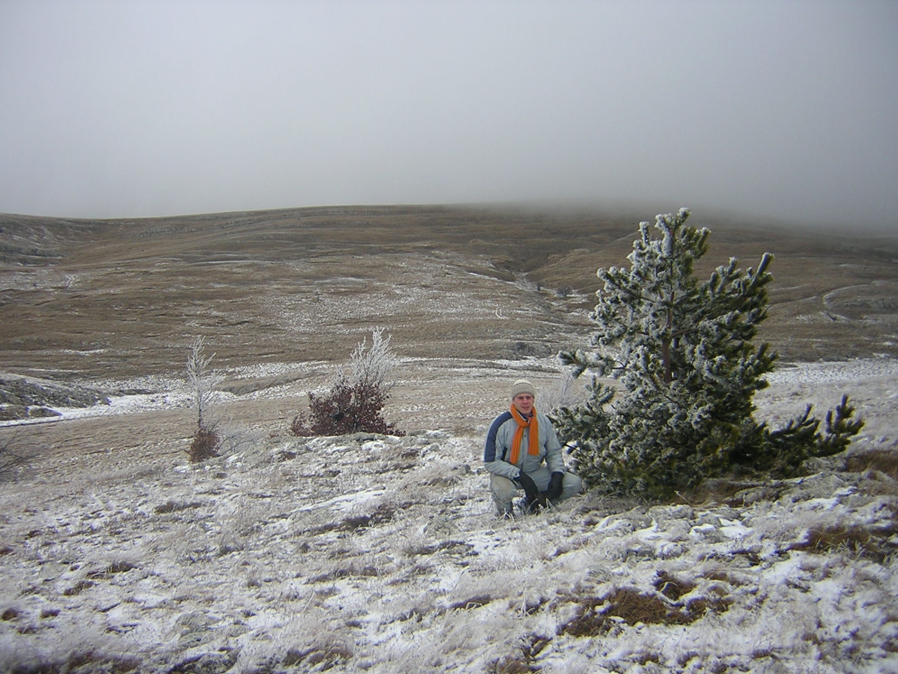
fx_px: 934
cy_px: 337
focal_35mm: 36
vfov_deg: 39.7
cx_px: 449
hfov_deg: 51.4
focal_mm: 4.7
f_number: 2.6
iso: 100
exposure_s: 1/106
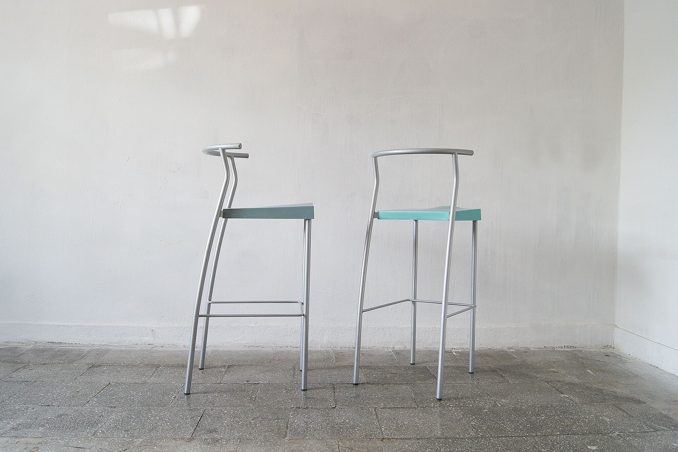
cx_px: 339
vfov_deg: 43.6
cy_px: 226
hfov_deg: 61.9
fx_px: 565
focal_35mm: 30
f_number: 5.6
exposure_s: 1/80
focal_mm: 20
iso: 400
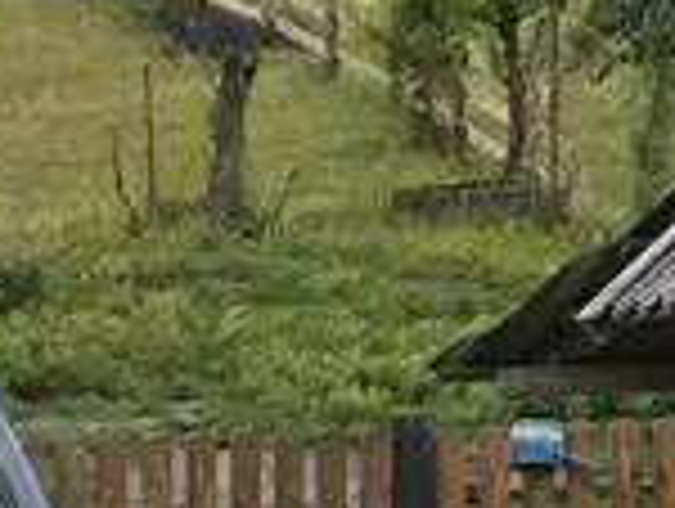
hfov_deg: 11.0
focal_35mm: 153
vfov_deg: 9.4
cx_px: -914
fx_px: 2988
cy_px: 850
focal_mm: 6.3
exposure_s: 1/276
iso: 12
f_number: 1.7
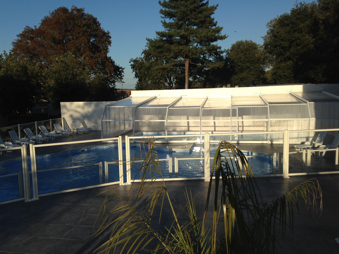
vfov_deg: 40.7
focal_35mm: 35
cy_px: 135
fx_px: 343
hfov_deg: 52.6
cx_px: 162
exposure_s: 1/2584
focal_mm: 4.12
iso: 50
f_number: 2.4
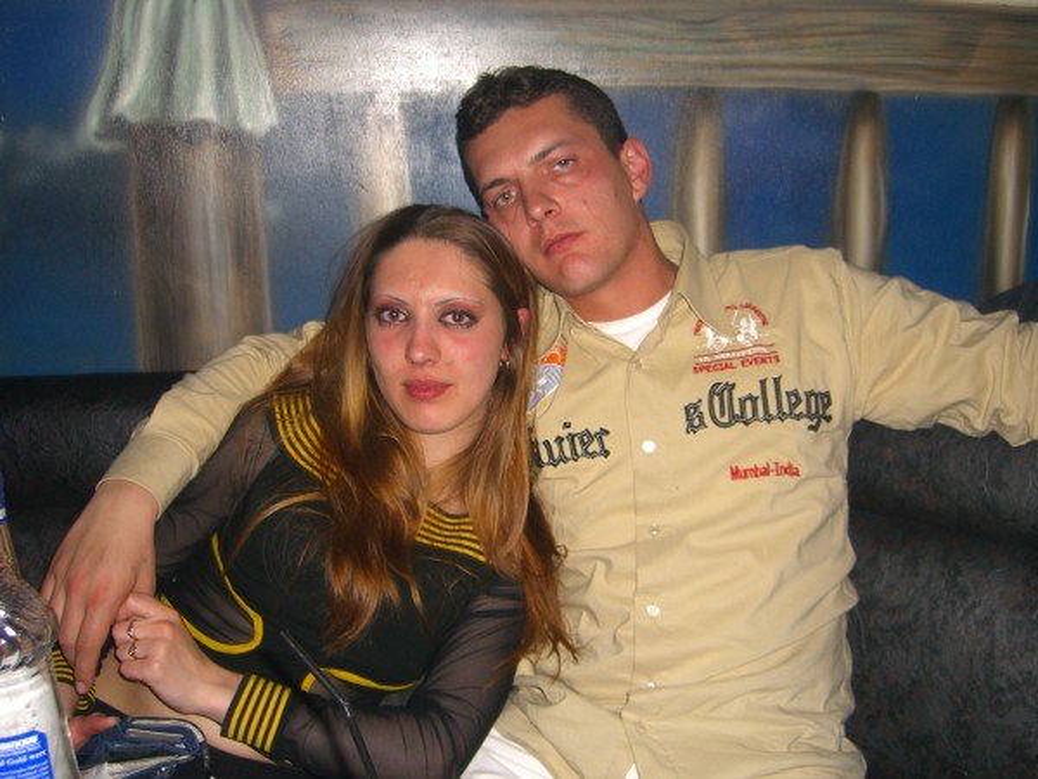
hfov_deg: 49.0
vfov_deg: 37.7
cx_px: 519
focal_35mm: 38
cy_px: 390
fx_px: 1139
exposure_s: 1/60
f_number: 2.8
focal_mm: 7.9
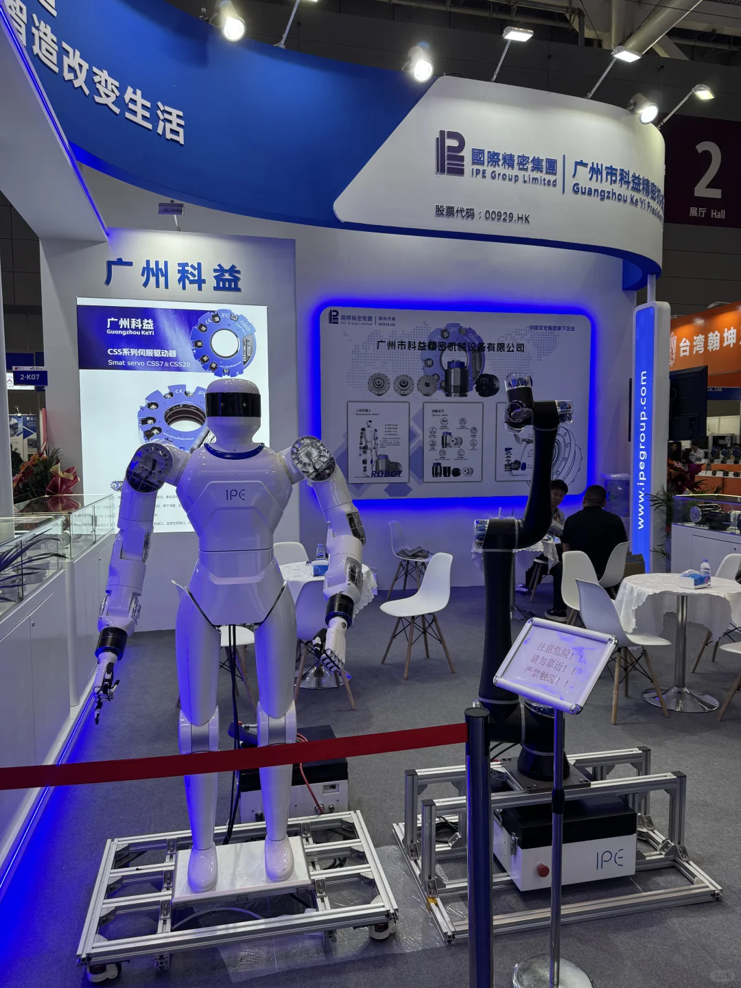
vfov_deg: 71.6
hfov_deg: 56.8
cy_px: 494
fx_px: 685
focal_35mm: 24
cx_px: 370
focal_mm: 6.76
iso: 64
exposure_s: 1/193
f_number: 1.78
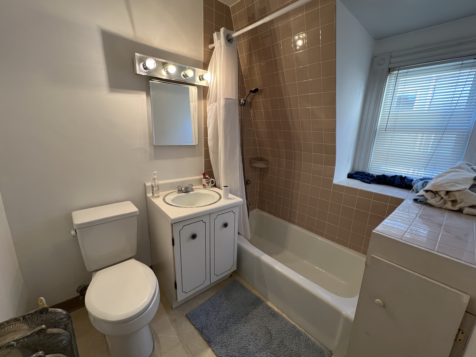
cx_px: 238
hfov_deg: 106.2
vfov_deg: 89.9
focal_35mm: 13
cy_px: 178
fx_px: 179
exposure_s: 1/120
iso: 160
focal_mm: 1.57
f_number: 1.8
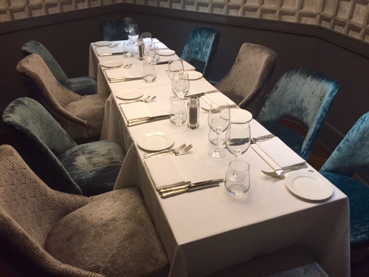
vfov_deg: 48.2
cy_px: 138
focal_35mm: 29
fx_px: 309
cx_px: 184
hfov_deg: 61.7
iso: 125
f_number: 2.2
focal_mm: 4.15
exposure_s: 1/33
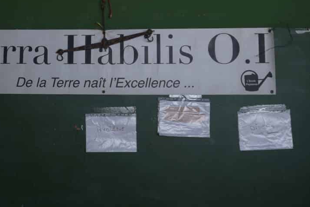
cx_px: 91
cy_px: 67
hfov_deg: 36.5
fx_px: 463
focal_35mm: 54
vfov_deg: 25.1
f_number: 5.6
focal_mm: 25
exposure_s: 1/60
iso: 50
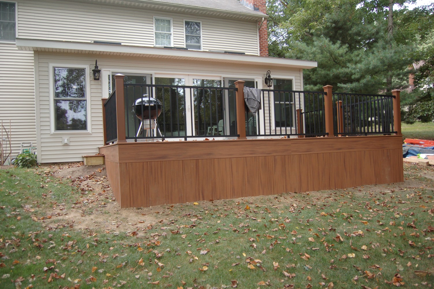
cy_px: 144
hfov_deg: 67.4
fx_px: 325
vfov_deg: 47.8
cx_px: 217
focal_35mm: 27
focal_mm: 18
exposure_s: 1/500
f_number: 3.5
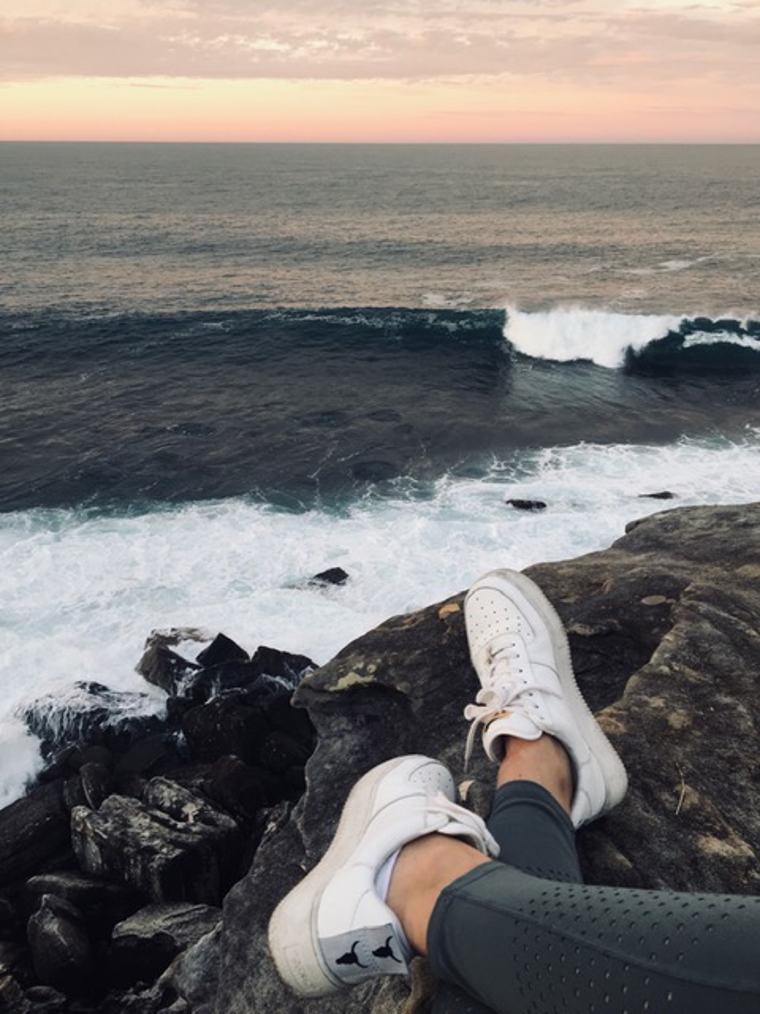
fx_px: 849
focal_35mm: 29
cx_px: 380
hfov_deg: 48.2
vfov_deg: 61.7
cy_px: 507
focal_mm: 4.15
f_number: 2.2
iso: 32
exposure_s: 1/50
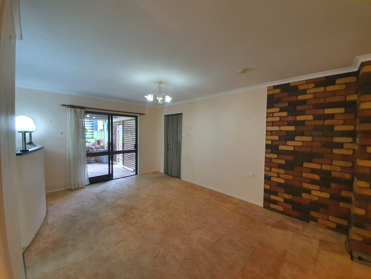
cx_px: 186
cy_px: 140
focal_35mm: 13
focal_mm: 1.8
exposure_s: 1/50
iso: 320
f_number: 2.2
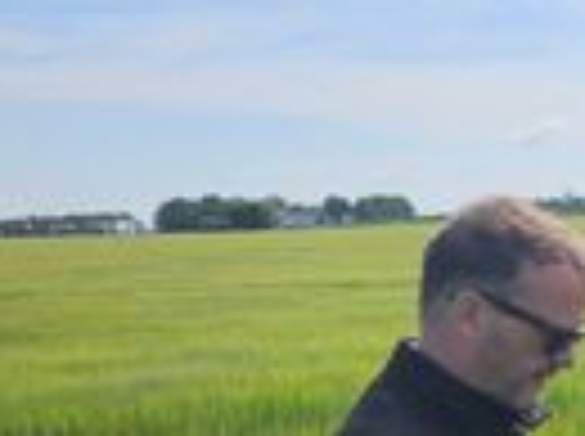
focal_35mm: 85
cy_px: 427
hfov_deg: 18.8
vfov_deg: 17.0
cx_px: 999
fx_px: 1434
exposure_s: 1/2265
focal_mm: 5.4
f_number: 1.8
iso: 25
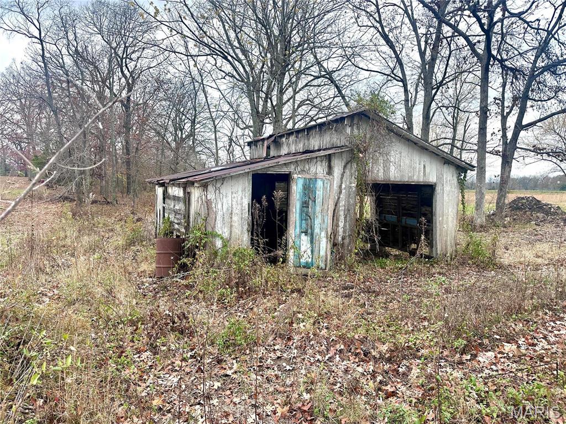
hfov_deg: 71.6
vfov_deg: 56.8
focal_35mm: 24
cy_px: 212
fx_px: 392
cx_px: 283
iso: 80
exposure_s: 1/773
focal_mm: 6.86
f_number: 1.78
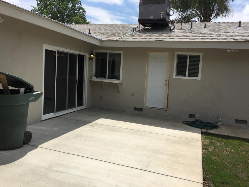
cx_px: 124
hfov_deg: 61.7
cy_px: 94
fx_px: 209
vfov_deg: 48.2
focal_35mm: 29
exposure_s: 1/2959
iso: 25
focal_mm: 4.15
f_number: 2.2
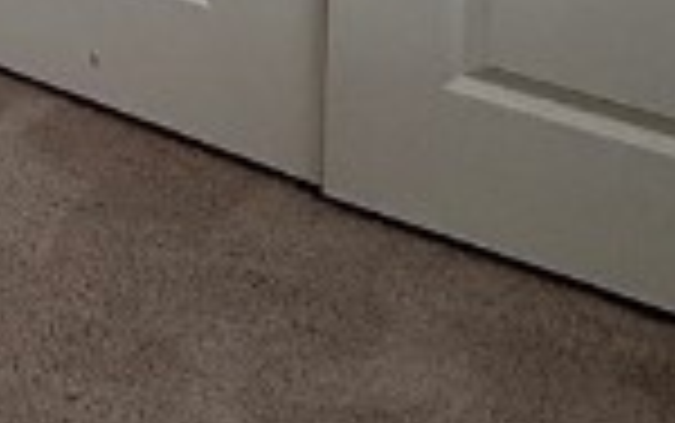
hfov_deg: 14.4
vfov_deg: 9.8
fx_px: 1859
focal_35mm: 101
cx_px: -904
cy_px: -850
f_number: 2.2
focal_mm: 2.22
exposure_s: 1/120
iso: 200
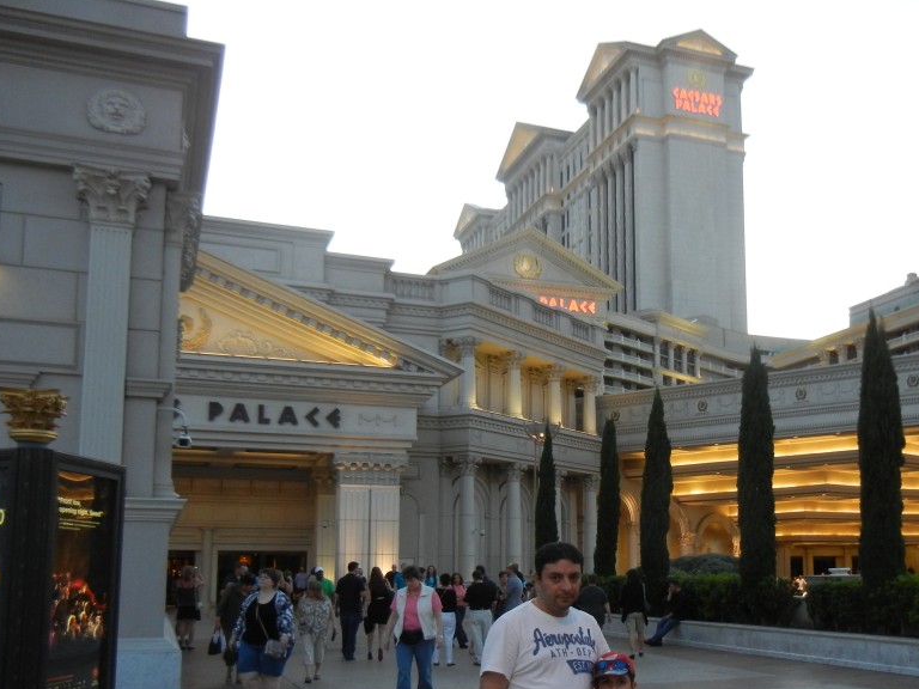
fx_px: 1062
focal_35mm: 40
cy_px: 452
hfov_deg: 46.2
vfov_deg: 35.6
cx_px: 603
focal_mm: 5.4
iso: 307
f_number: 3.5
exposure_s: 1/60
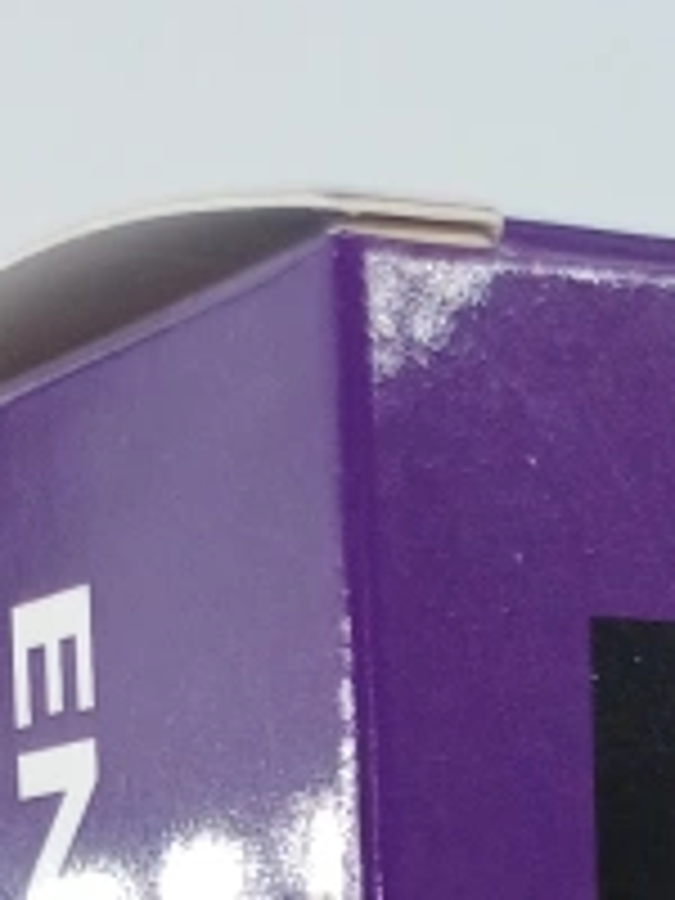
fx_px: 3900
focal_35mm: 150
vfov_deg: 10.2
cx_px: 891
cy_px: 2592
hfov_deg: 9.7
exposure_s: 1/336
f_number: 1.8
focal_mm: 4.65
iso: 50
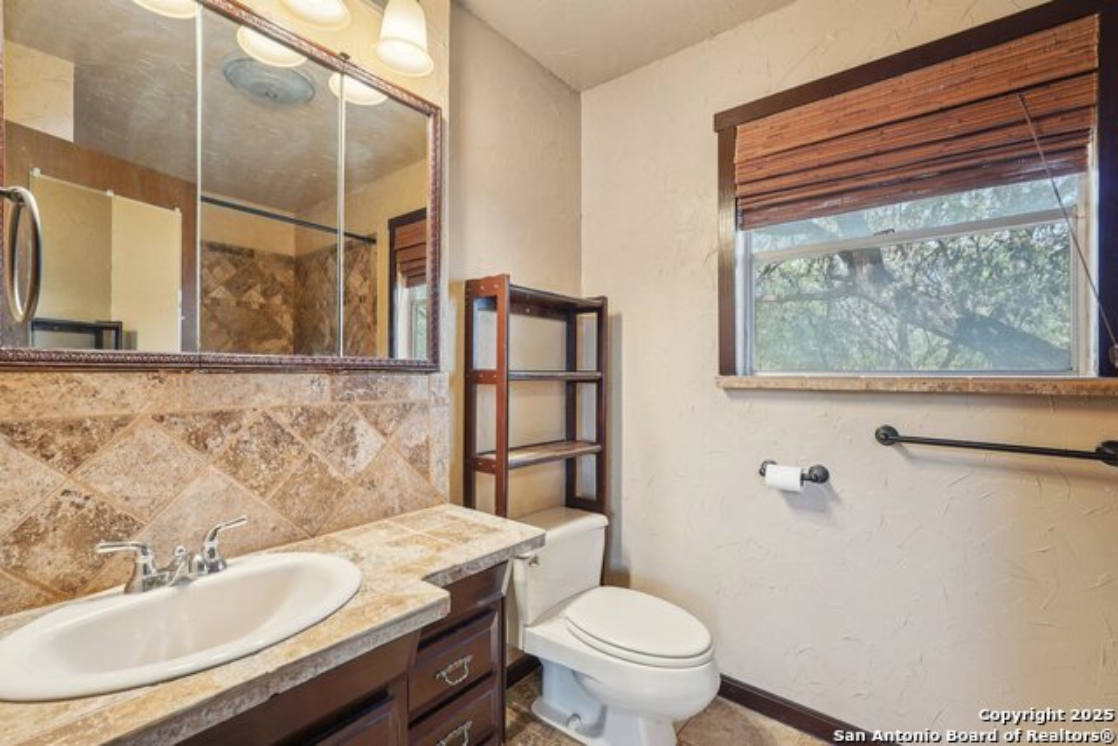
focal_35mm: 16
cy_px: 373
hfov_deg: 95.0
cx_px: 559
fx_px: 512
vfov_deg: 72.1
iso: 400
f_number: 8
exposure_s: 1/15
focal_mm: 16.5
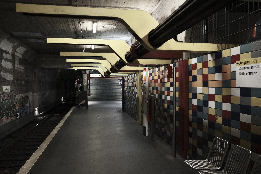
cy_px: 87
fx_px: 254
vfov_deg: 37.9
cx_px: 130
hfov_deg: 54.4
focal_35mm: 35
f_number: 3.2
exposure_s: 1/80
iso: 2000
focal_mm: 23
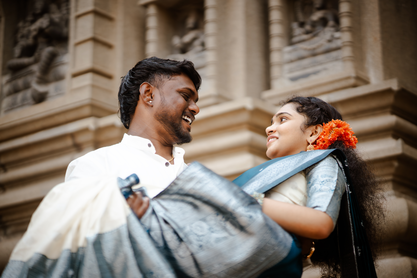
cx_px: 208
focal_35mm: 85
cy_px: 139
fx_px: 985
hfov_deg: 23.9
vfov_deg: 16.1
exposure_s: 1/8000
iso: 320
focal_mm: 85
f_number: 1.4
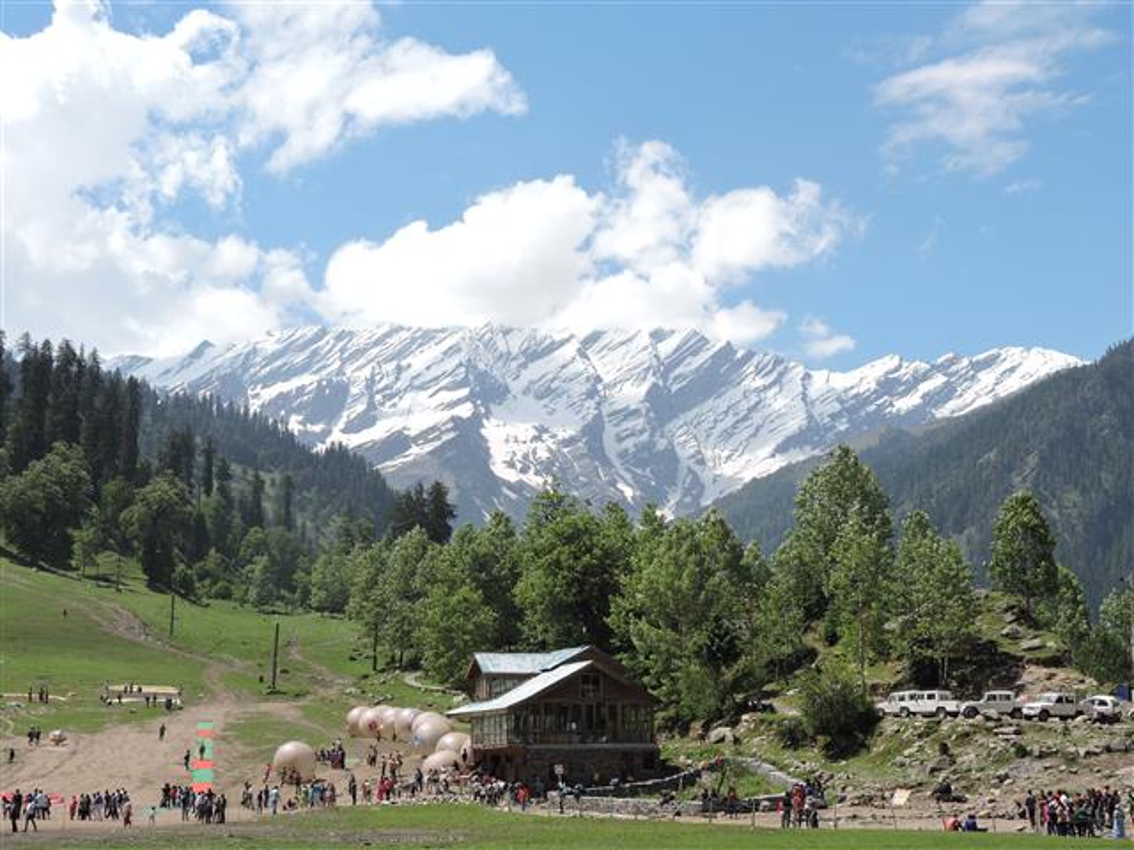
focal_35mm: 55
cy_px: 425
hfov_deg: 34.9
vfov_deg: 26.6
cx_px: 567
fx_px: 1802
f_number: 4
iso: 100
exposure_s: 1/800
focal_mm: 9.9
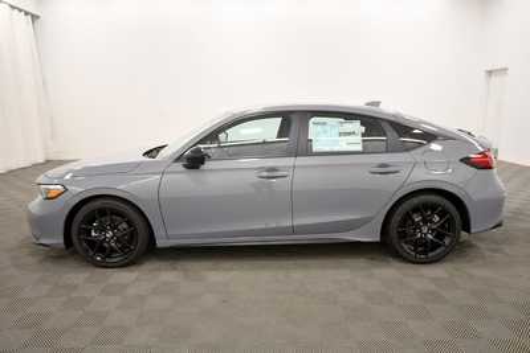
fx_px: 368
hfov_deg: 71.5
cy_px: 176
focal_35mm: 25
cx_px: 265
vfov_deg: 51.3
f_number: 5.3
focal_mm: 17
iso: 800
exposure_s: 1/125
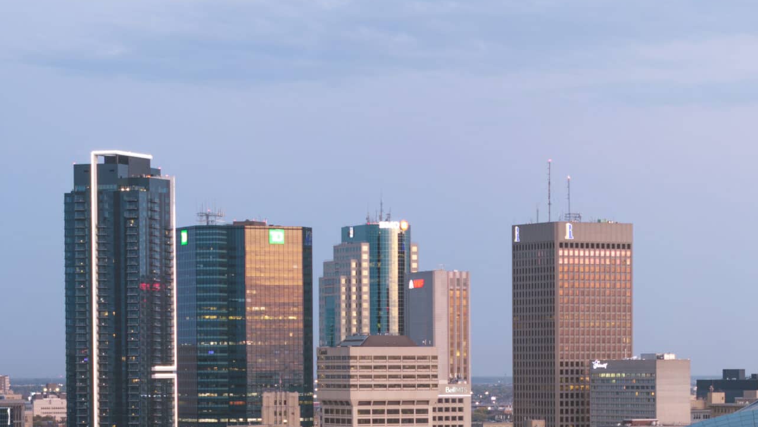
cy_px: 487
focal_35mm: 153
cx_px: 579
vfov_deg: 7.9
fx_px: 3075
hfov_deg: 14.0
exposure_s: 1/2.5
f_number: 2.8
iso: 100
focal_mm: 19.35
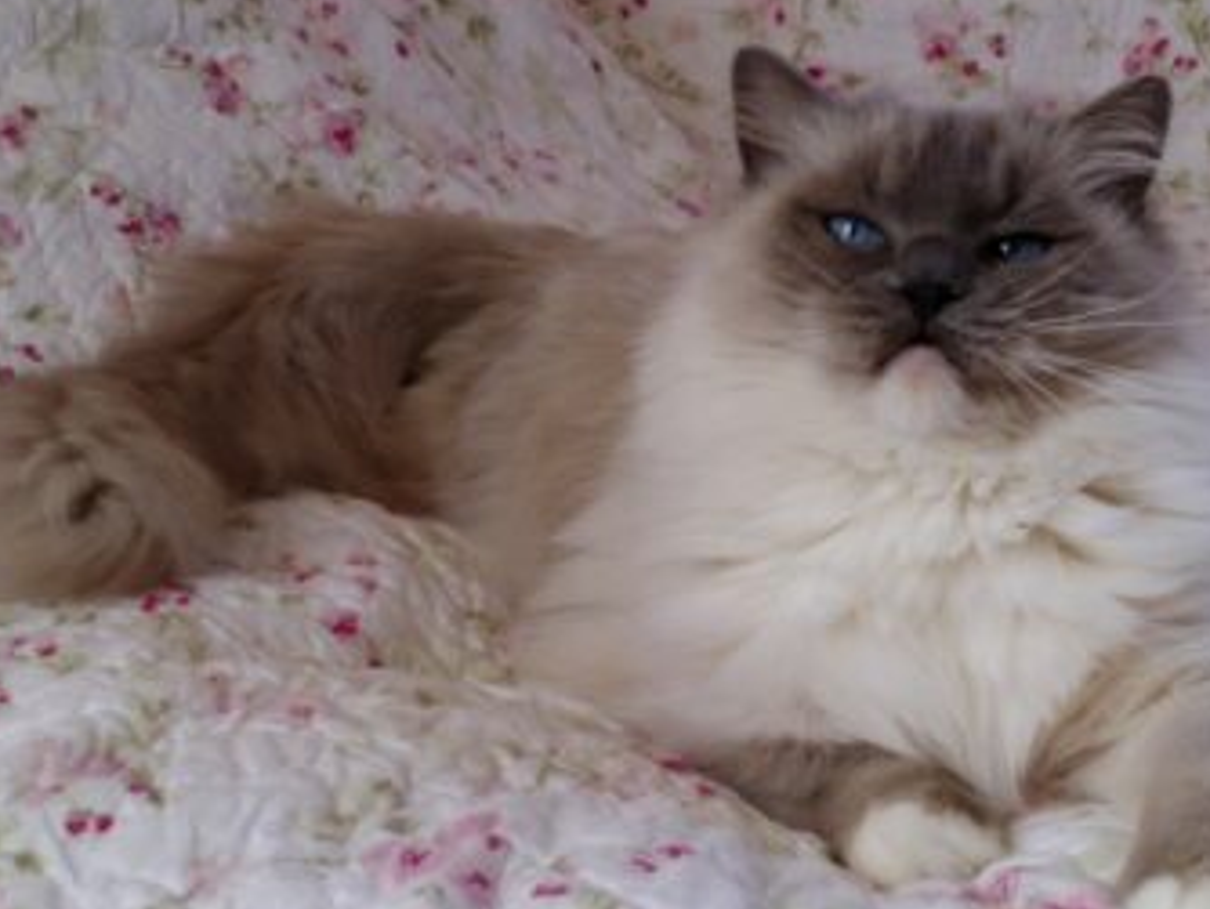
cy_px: 471
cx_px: 681
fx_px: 2763
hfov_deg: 24.7
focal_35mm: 79
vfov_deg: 18.7
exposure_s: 1/40
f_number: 4.2
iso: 125
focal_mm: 11.7
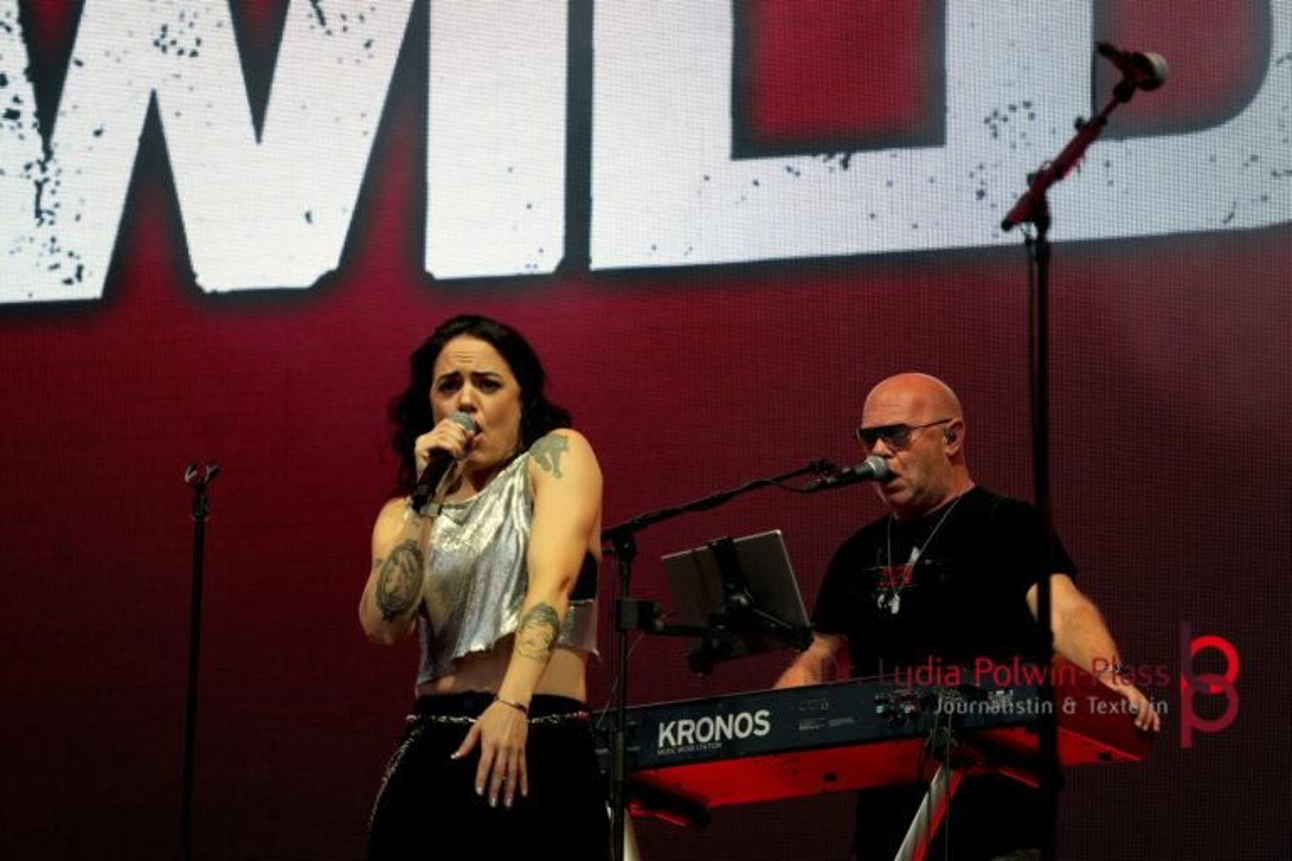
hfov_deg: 10.6
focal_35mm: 194
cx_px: 646
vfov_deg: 7.1
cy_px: 430
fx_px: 6944
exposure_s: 1/200
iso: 500
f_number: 5.6
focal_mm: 129
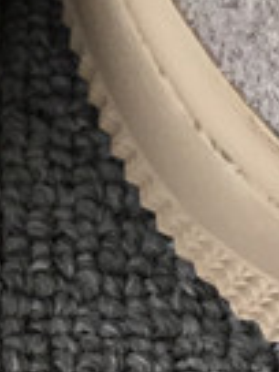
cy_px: -341
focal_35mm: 205
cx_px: 33
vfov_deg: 9.1
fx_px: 2203
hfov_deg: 7.2
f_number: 2.4
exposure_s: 1/100
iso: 40
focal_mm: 3.3
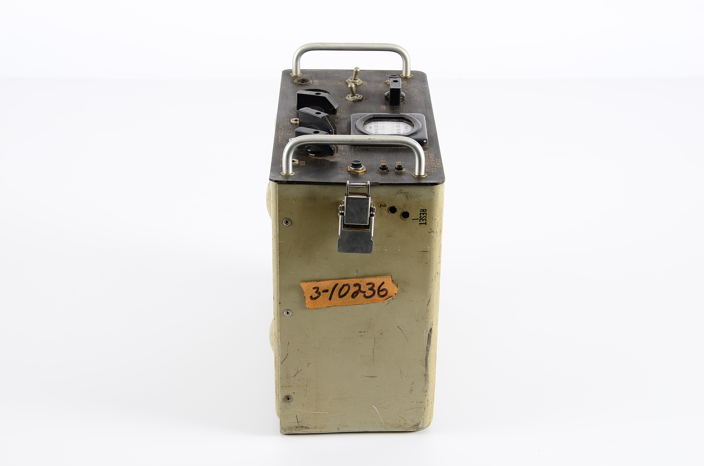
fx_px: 1405
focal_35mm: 72
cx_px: 352
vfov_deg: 18.8
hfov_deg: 28.1
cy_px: 233
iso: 100
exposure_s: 1/125
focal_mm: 48
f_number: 10
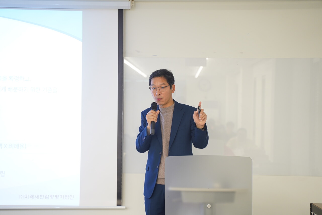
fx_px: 644
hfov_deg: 28.1
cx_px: 161
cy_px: 108
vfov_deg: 18.9
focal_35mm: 72
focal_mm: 72
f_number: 3.2
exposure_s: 1/80
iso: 1000
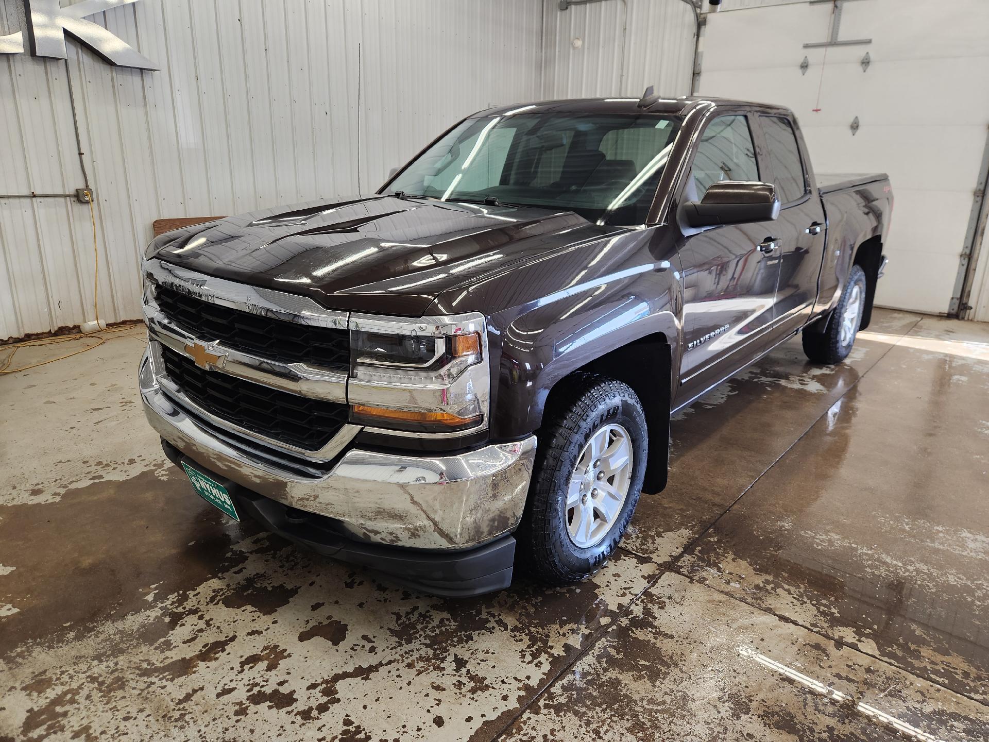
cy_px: 371
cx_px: 494
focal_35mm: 23
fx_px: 657
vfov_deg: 58.9
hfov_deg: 73.9
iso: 100
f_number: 1.8
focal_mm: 5.4
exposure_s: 1/120
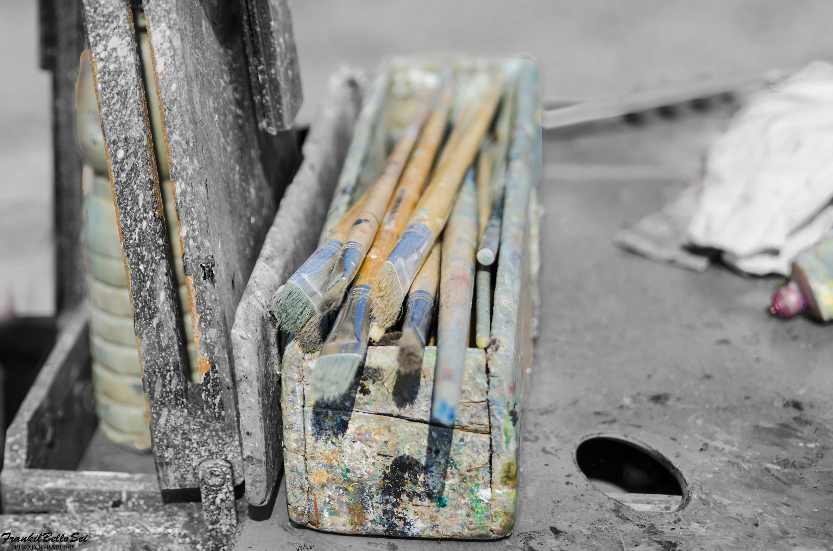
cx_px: 409
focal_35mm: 97
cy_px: 274
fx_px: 2239
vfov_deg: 14.0
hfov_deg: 21.1
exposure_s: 1/1000
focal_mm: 62
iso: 100
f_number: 3.3
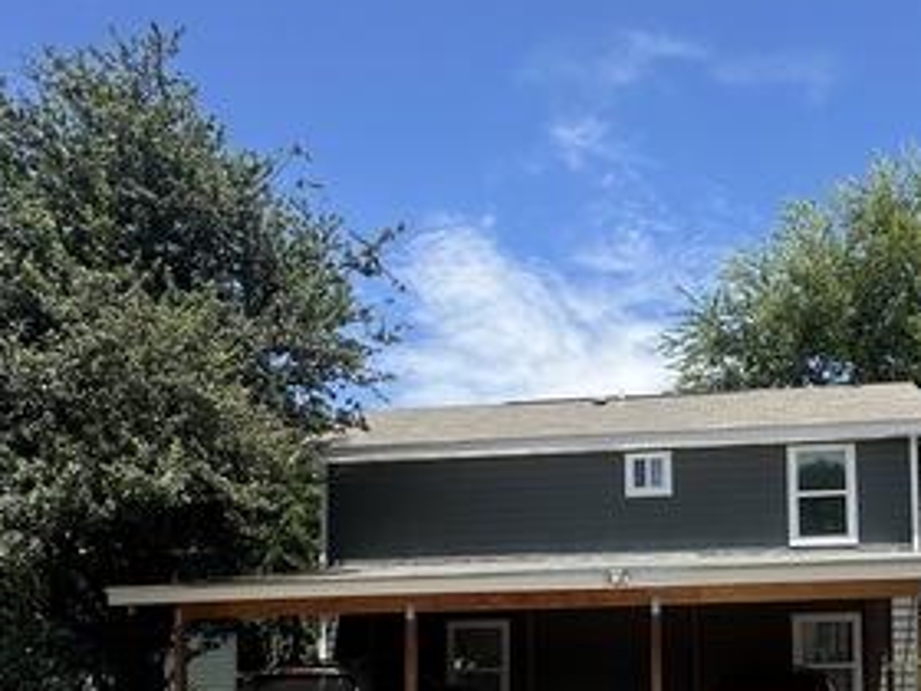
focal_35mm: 32
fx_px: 851
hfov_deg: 54.9
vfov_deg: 41.4
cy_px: 596
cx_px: 655
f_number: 2.2
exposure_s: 1/1531
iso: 50
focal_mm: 2.22
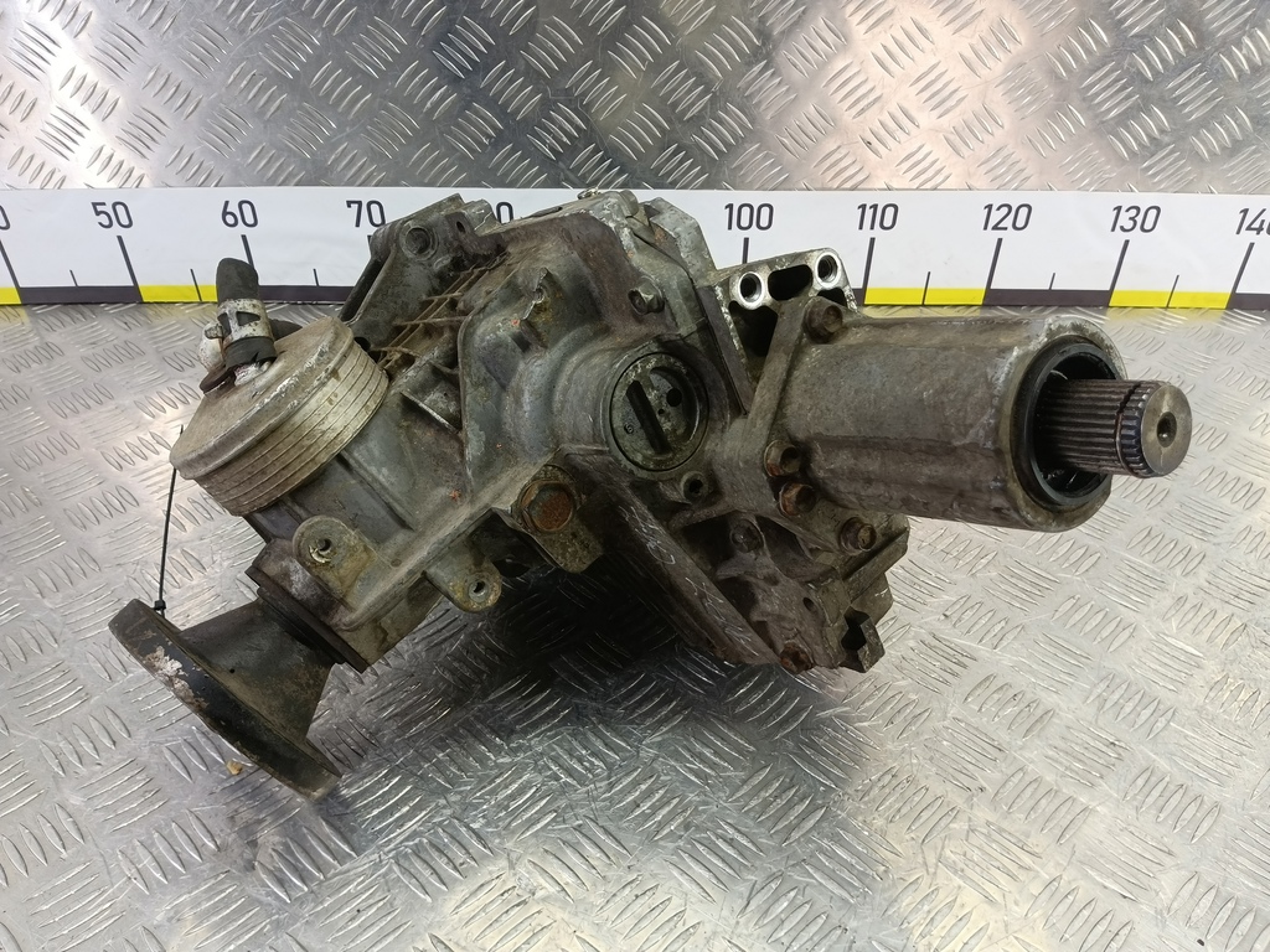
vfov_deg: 58.9
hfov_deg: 73.9
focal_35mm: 23
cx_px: 635
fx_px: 844
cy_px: 476
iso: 132
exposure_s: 1/50
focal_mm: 4.11
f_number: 1.6
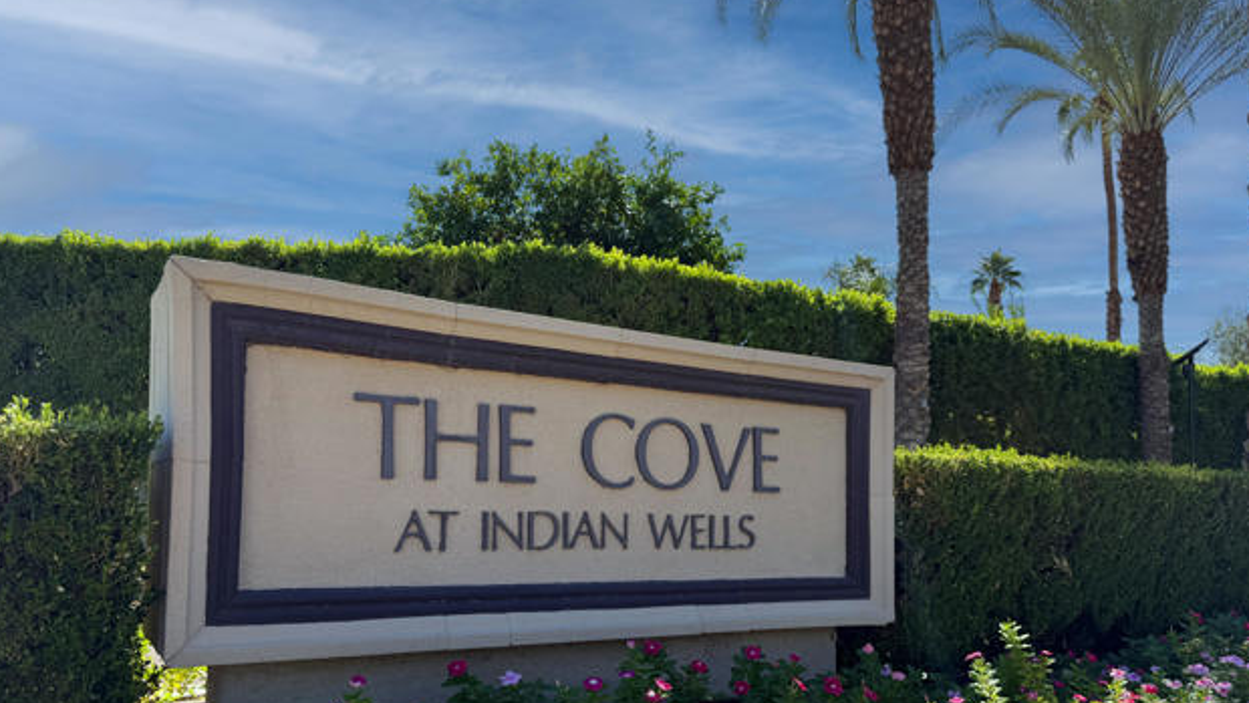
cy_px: 455
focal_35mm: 27
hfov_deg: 69.8
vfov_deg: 42.5
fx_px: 894
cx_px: 635
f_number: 1.78
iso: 80
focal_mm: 6.76
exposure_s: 1/2703
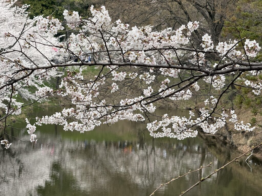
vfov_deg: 12.3
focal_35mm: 120
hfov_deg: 16.4
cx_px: 131
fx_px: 908
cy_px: 98
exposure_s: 1/707
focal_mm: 15.66
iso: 50
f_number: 2.8
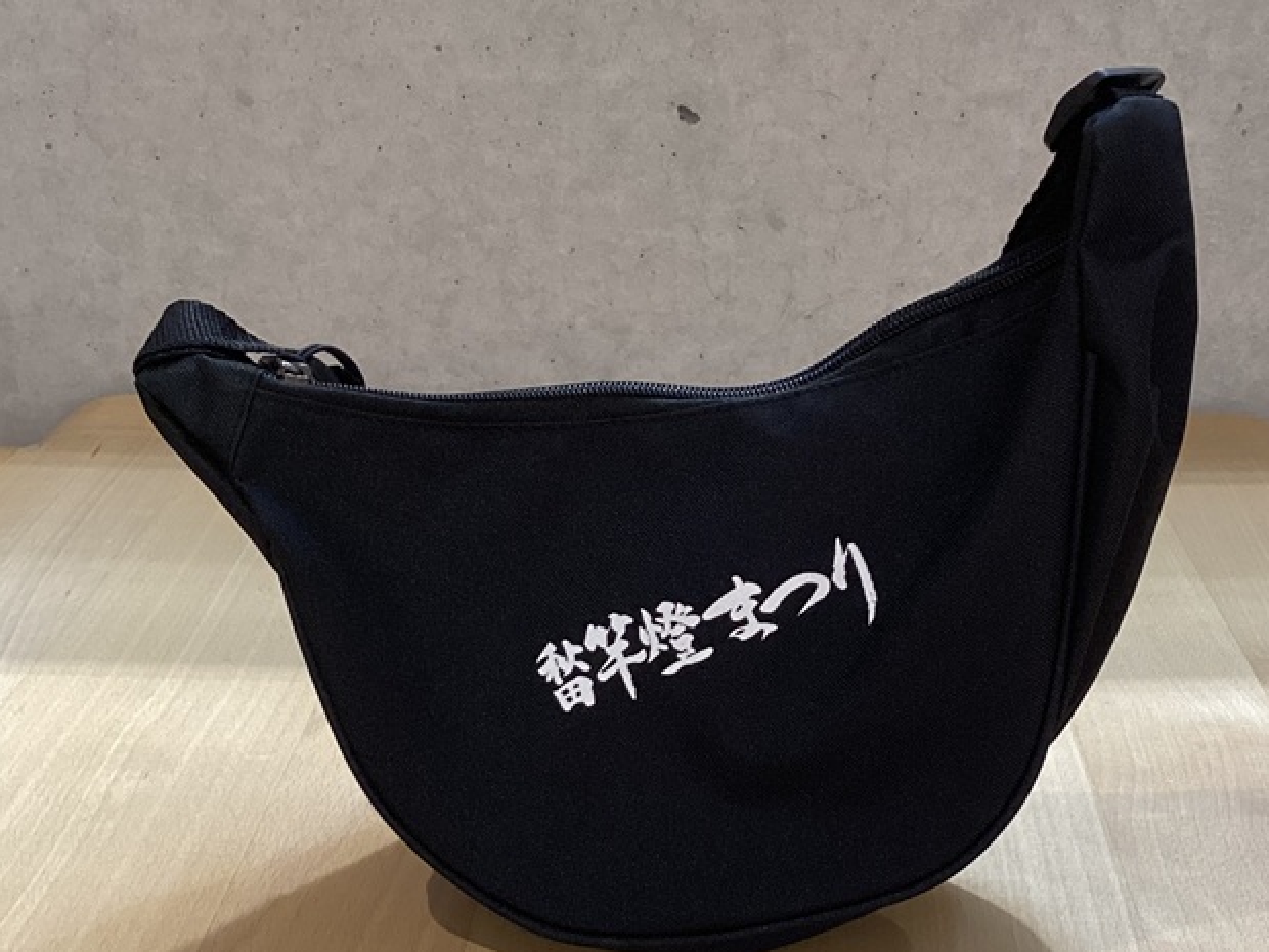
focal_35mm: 40
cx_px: 745
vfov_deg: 36.0
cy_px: 483
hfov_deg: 46.6
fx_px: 1466
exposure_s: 1/60
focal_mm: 3.3
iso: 200
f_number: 2.4
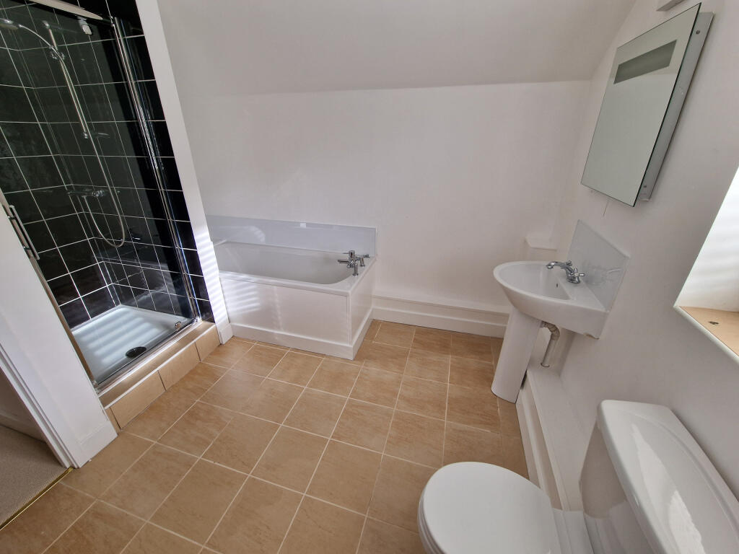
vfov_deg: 89.9
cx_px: 370
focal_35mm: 13
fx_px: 278
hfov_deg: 106.2
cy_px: 277
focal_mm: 2.2
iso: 64
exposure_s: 1/50
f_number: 2.2
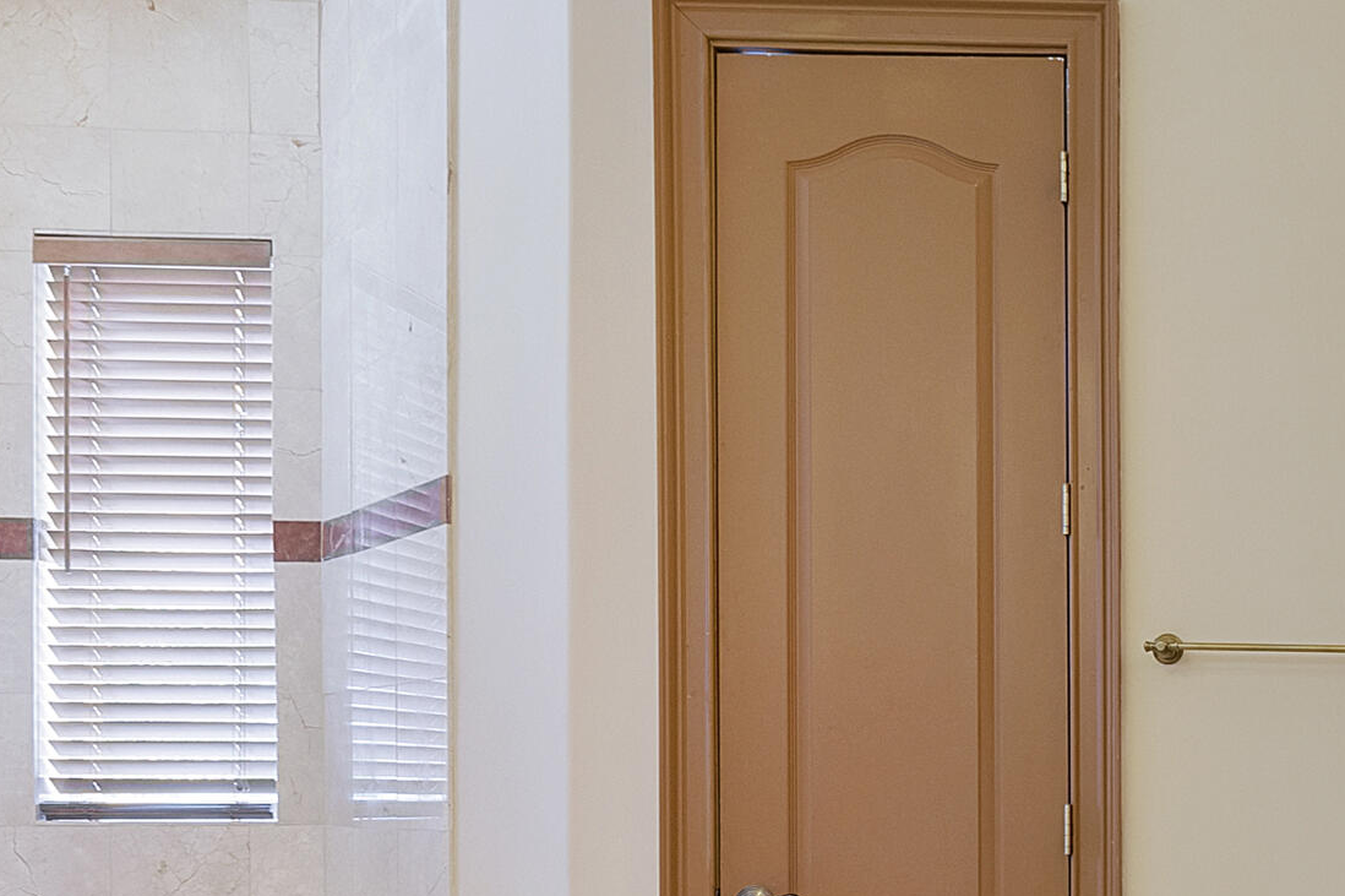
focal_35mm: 41
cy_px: 823
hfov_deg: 39.3
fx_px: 1531
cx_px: 1460
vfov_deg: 31.0
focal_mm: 10
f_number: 8
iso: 250
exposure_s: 1/60
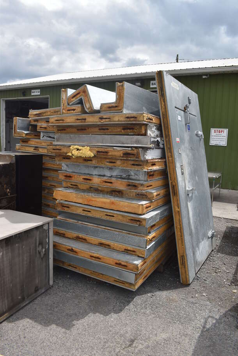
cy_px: 178
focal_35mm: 27
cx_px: 119
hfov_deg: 48.0
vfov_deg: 67.3
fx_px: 267
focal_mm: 18
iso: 200
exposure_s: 1/500
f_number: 8
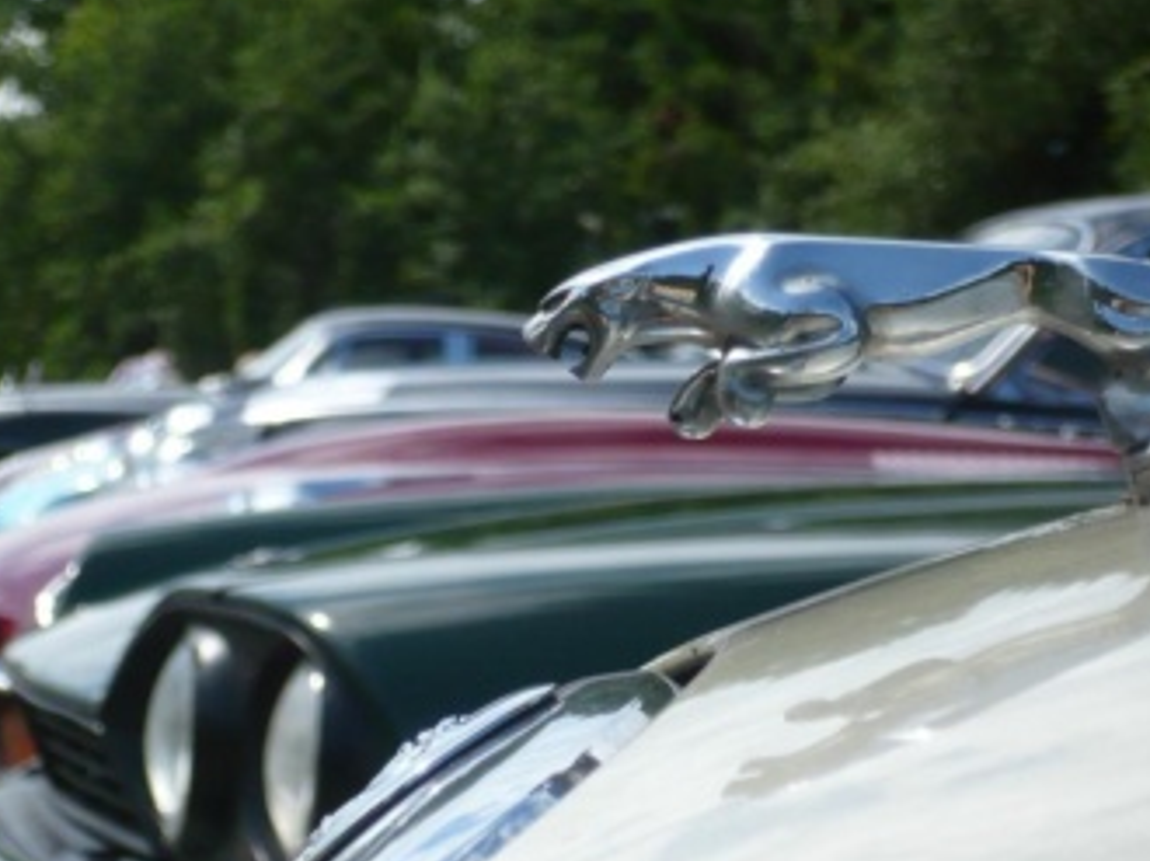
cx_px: 484
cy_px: 598
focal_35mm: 147
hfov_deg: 13.4
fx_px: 4880
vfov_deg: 10.1
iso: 100
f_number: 4.8
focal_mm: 16.1
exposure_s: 1/500
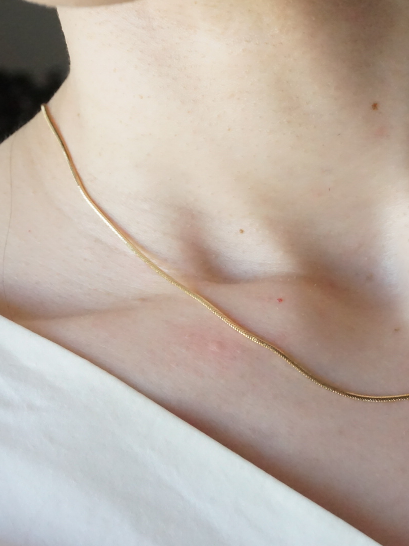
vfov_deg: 22.5
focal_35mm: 87
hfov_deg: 16.9
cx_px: 275
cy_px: 274
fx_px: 1371
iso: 8000
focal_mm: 40
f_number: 13
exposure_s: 1/320
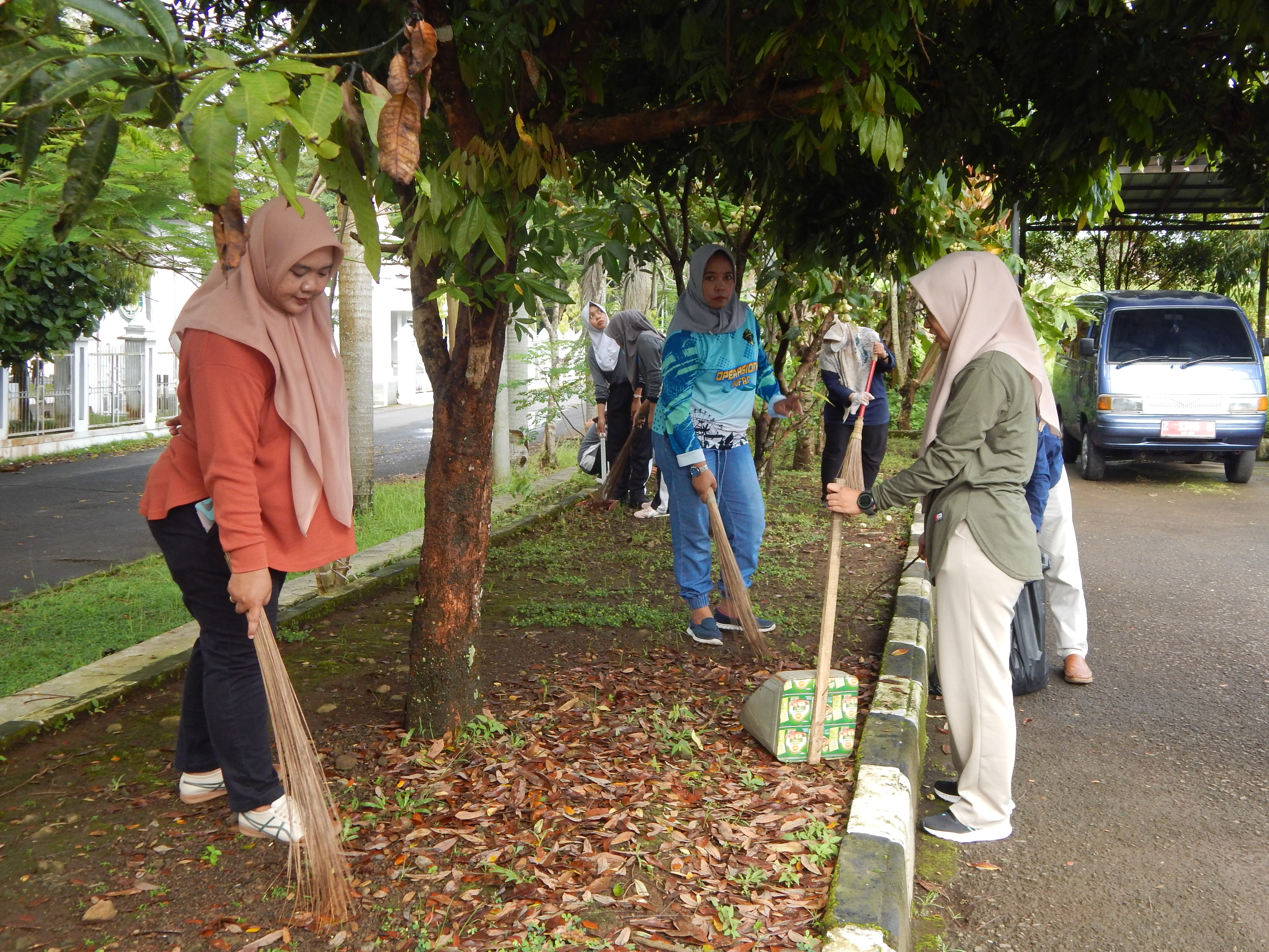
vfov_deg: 37.7
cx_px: 634
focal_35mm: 38
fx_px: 1393
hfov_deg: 49.0
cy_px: 476
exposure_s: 1/250
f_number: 3.4
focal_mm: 6.8
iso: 180
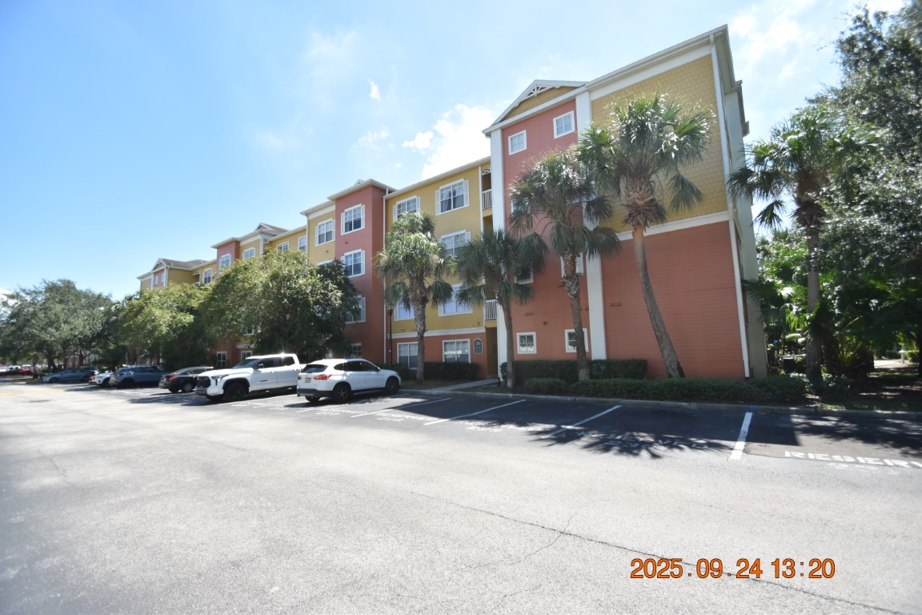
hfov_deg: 100.4
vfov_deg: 77.3
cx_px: 461
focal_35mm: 15
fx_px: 384
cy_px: 308
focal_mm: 10
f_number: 3.5
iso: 800
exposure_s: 1/4000
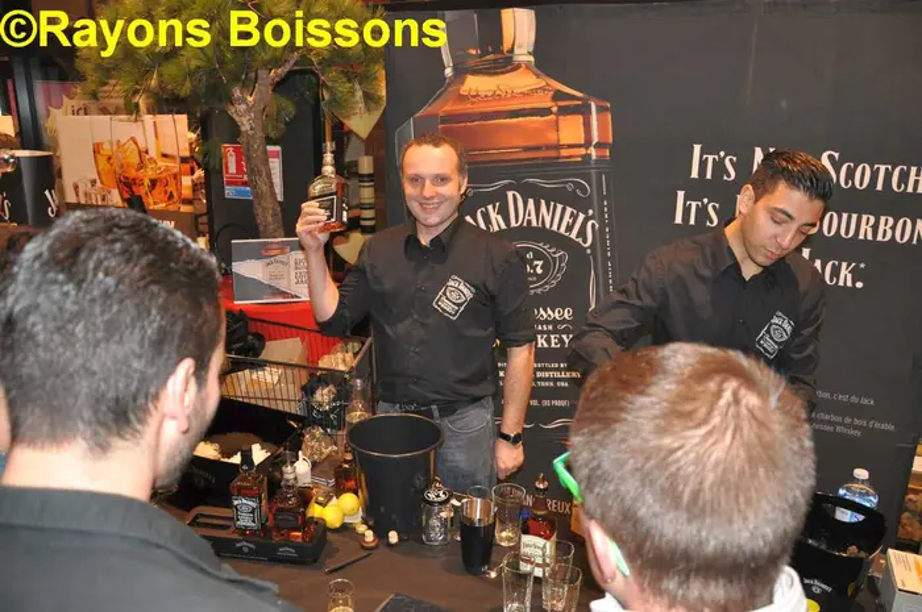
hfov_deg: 67.4
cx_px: 461
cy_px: 306
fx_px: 691
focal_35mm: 27
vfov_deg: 47.8
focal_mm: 18
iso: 800
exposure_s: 1/60
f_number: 3.5
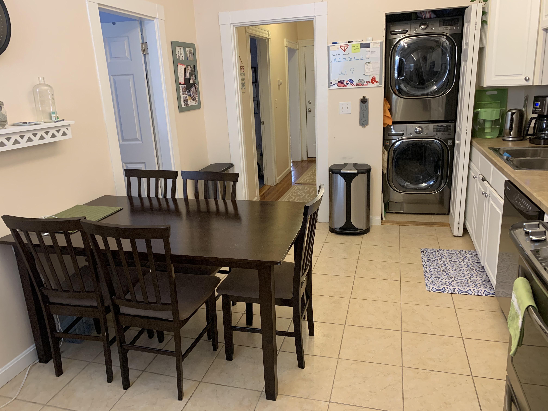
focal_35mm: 26
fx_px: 412
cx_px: 274
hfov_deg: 67.3
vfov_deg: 53.1
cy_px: 206
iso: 200
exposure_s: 1/60
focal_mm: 4.25
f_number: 1.8
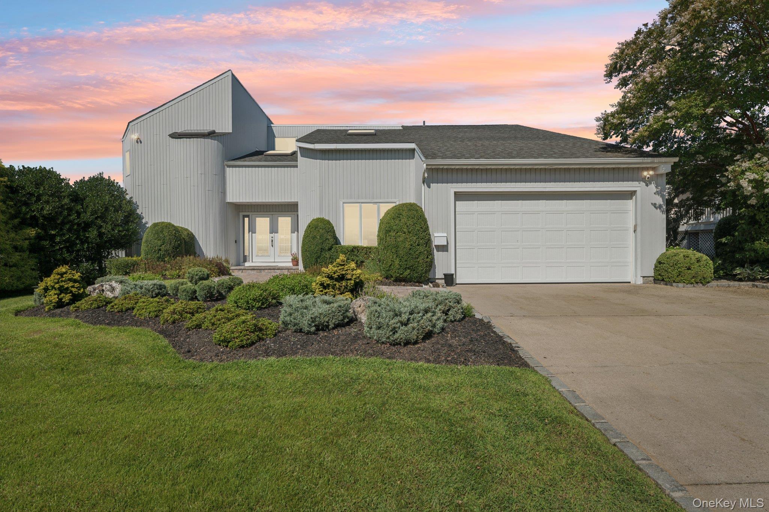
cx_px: 384
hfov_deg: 86.9
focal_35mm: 19
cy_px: 256
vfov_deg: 64.5
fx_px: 406
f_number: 9
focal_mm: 19
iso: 160
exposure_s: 1/640
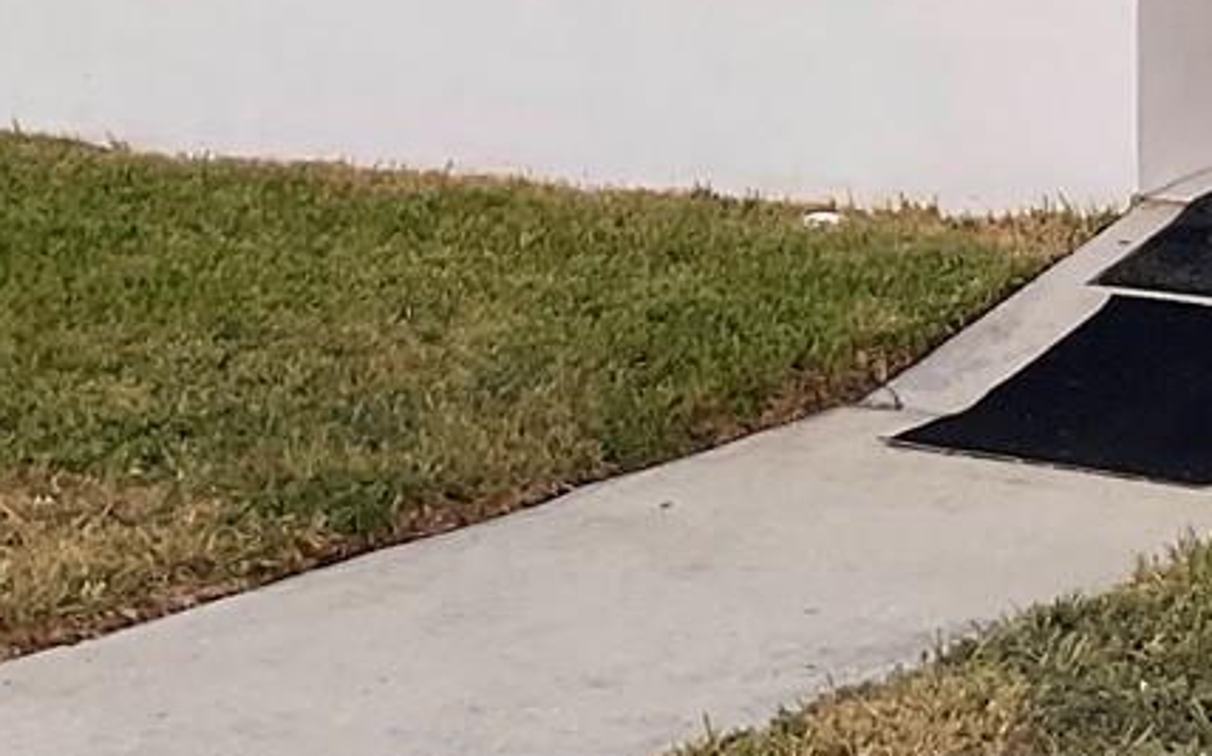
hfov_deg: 17.0
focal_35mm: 115
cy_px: -538
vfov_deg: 10.8
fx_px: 3797
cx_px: 1597
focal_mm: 3
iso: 16
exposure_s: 1/136
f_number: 1.8
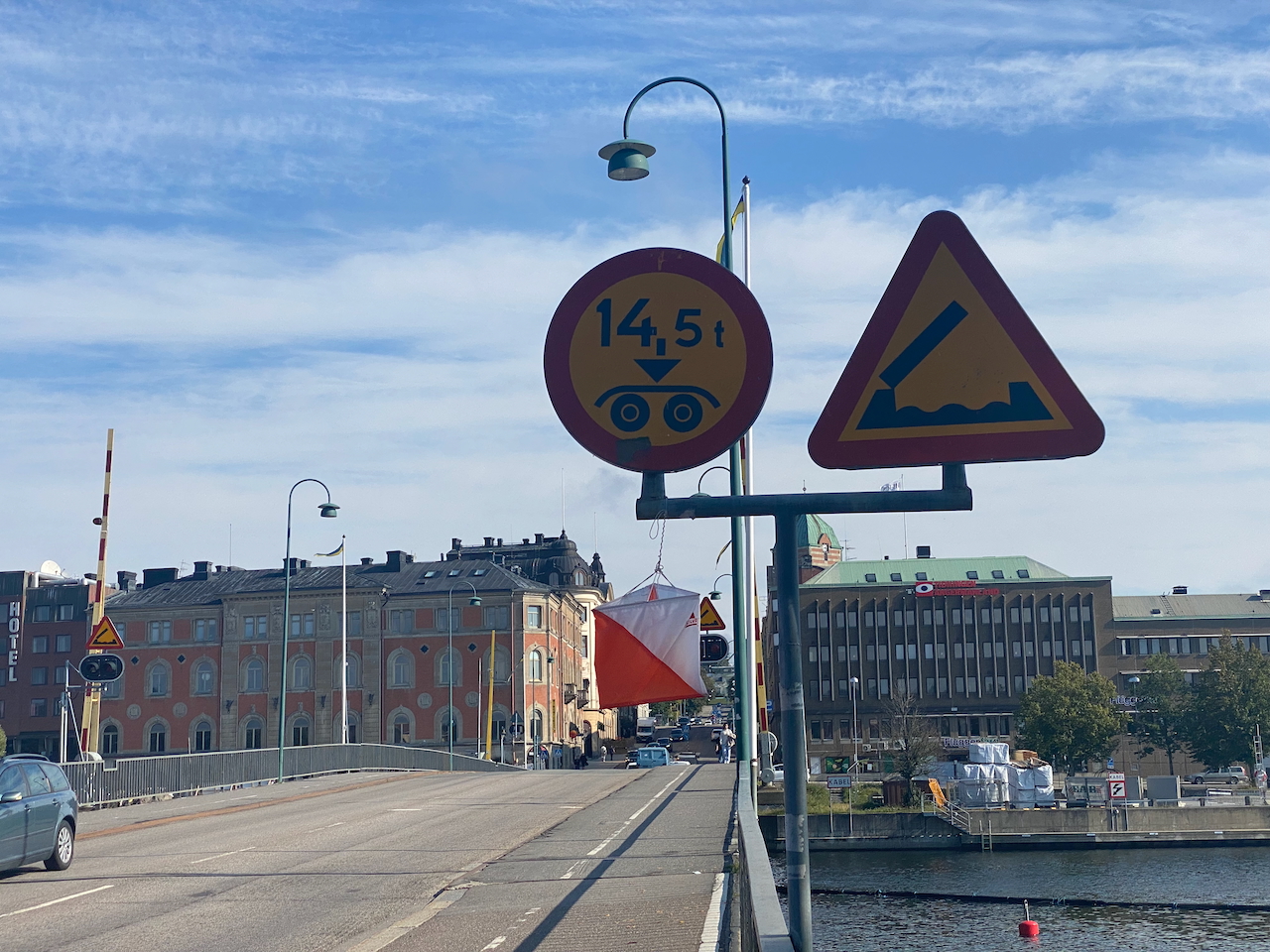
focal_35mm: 52
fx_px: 1908
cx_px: 635
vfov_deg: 28.0
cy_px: 476
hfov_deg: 36.8
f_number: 2
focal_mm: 6
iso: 20
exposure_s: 1/2519
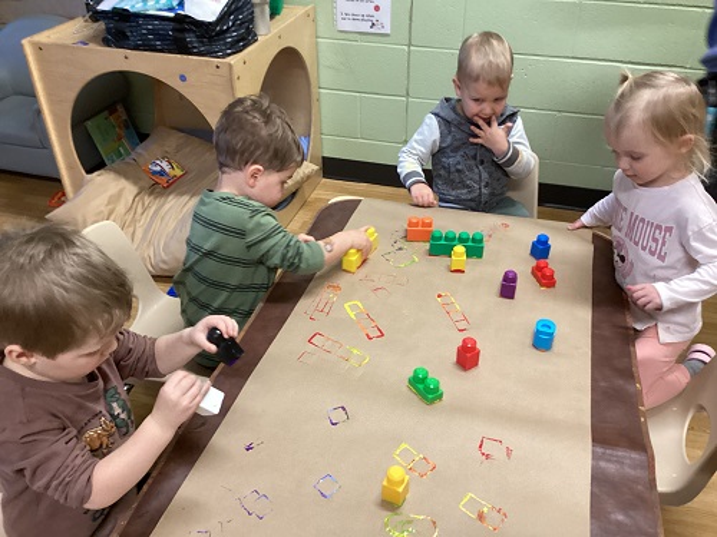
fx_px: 642
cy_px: 268
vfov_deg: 45.4
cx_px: 358
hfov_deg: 58.4
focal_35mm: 31
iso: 200
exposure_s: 1/50
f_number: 2.4
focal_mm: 3.3
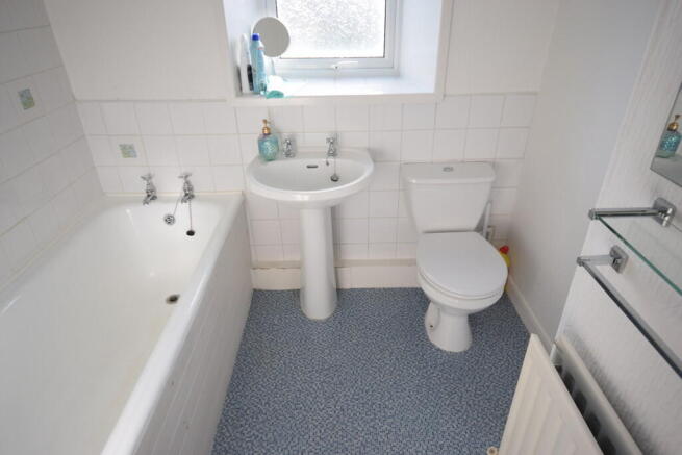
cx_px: 341
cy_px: 228
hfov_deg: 73.7
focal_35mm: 24
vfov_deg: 53.2
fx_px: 455
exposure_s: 1/160
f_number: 6.3
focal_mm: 16
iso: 400
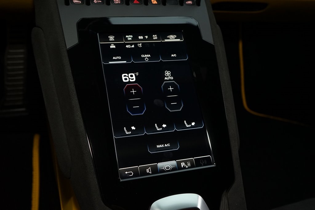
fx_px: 324
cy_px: 105
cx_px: 158
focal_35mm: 37
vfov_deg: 36.0
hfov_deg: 51.9
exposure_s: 1/30
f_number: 7.1
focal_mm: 37
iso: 2000
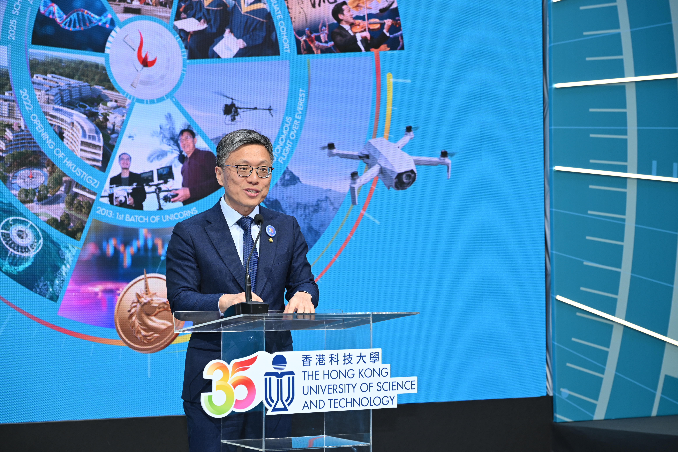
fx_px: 1563
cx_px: 339
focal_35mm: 83
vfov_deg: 16.5
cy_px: 226
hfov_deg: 24.5
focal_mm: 83
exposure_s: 1/200
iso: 500
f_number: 5.6
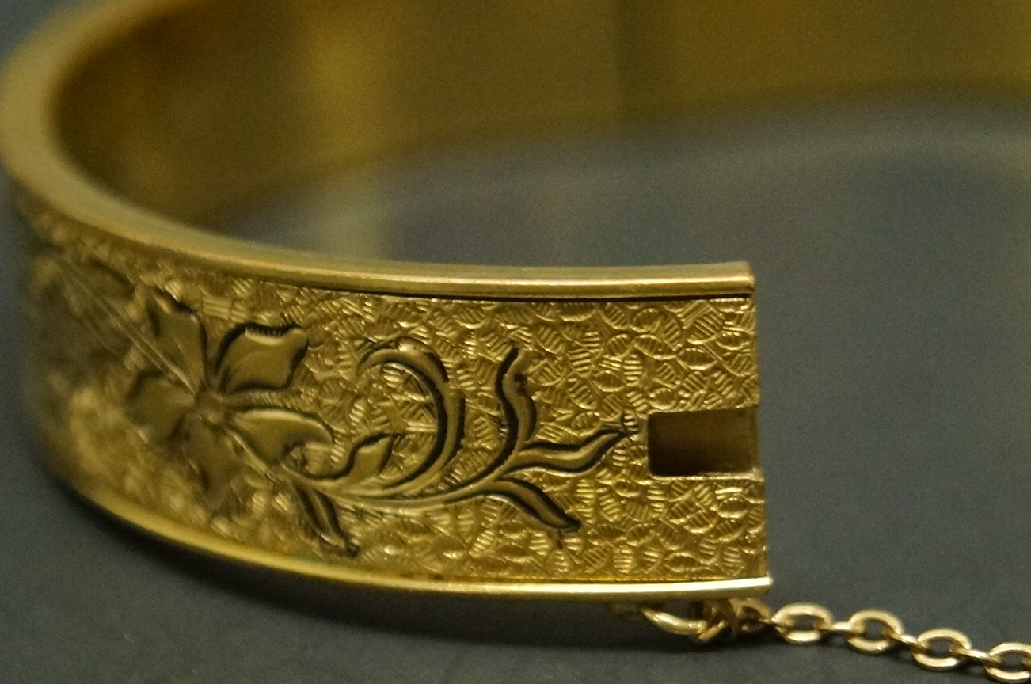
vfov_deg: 9.7
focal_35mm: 141
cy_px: 327
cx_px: 791
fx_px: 4032
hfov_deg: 14.5
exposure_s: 1/80
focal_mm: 50
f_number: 5.6
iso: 2500
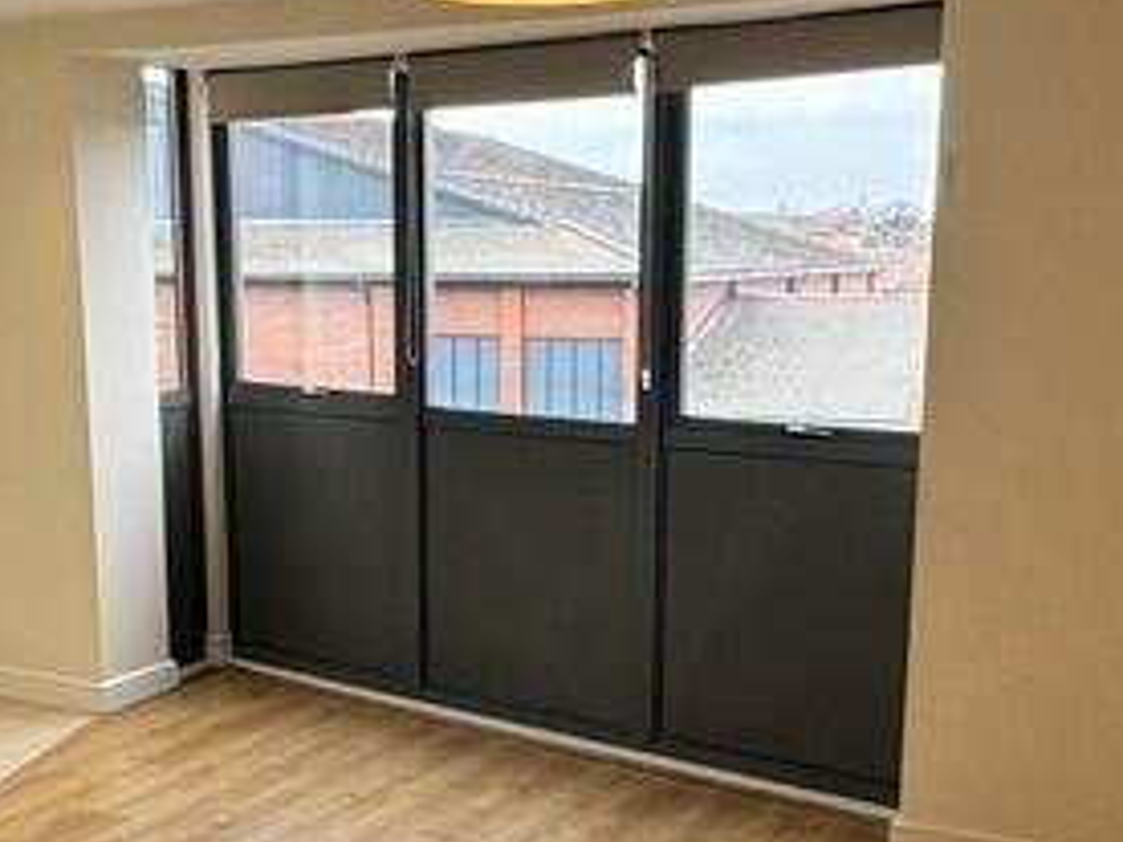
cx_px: 480
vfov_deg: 27.8
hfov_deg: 36.7
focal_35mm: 52
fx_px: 1687
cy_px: 598
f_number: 2.2
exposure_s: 1/99
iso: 125
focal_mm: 2.22
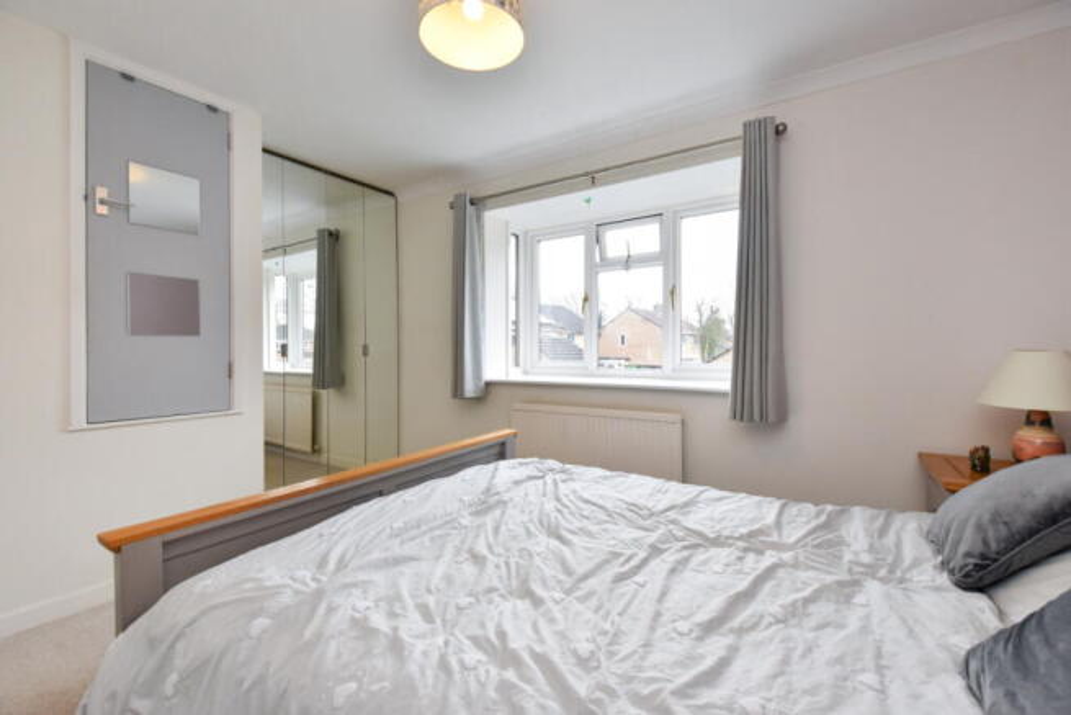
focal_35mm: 15
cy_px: 358
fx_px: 446
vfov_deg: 77.4
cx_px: 536
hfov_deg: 100.4
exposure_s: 1/160
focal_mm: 10
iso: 800
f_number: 4.5
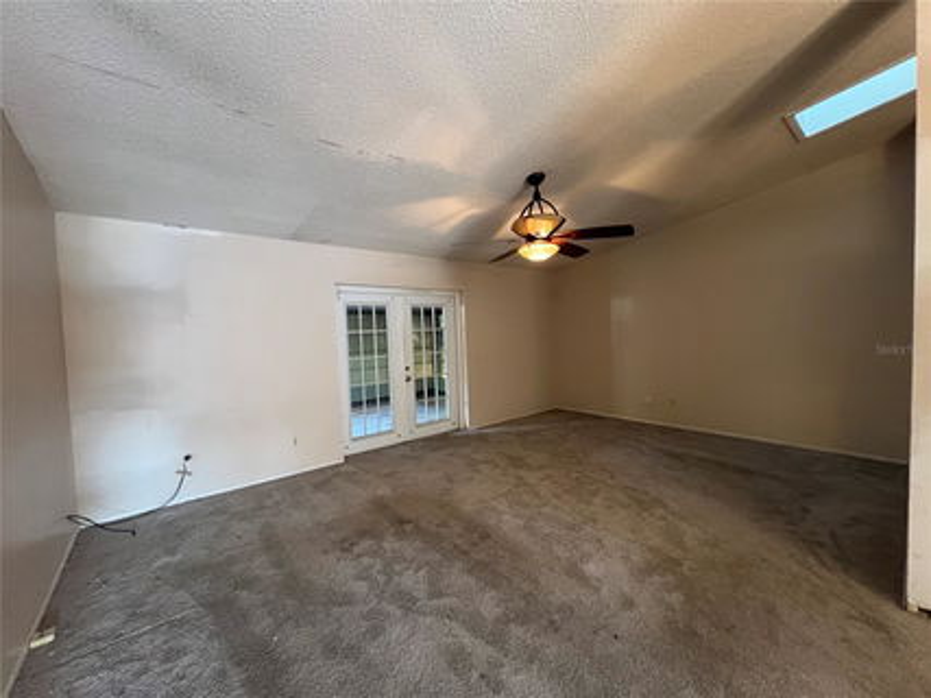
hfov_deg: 106.2
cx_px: 466
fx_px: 350
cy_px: 349
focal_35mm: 13
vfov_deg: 89.9
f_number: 1.8
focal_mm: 1.57
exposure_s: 1/60
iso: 500
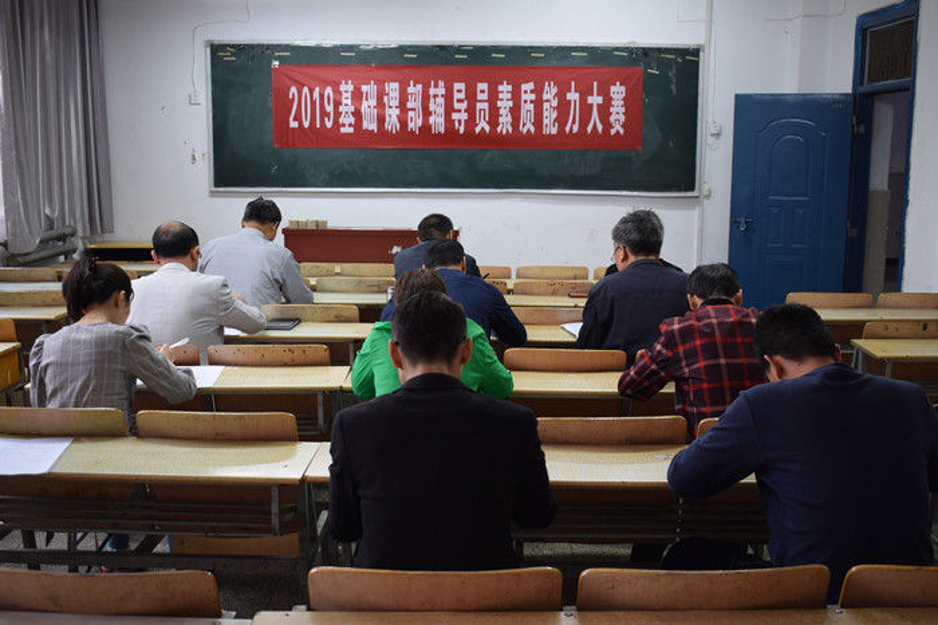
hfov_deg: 51.3
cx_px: 469
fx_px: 977
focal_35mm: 38
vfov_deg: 35.5
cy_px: 312
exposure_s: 1/20
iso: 400
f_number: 4
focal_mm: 25
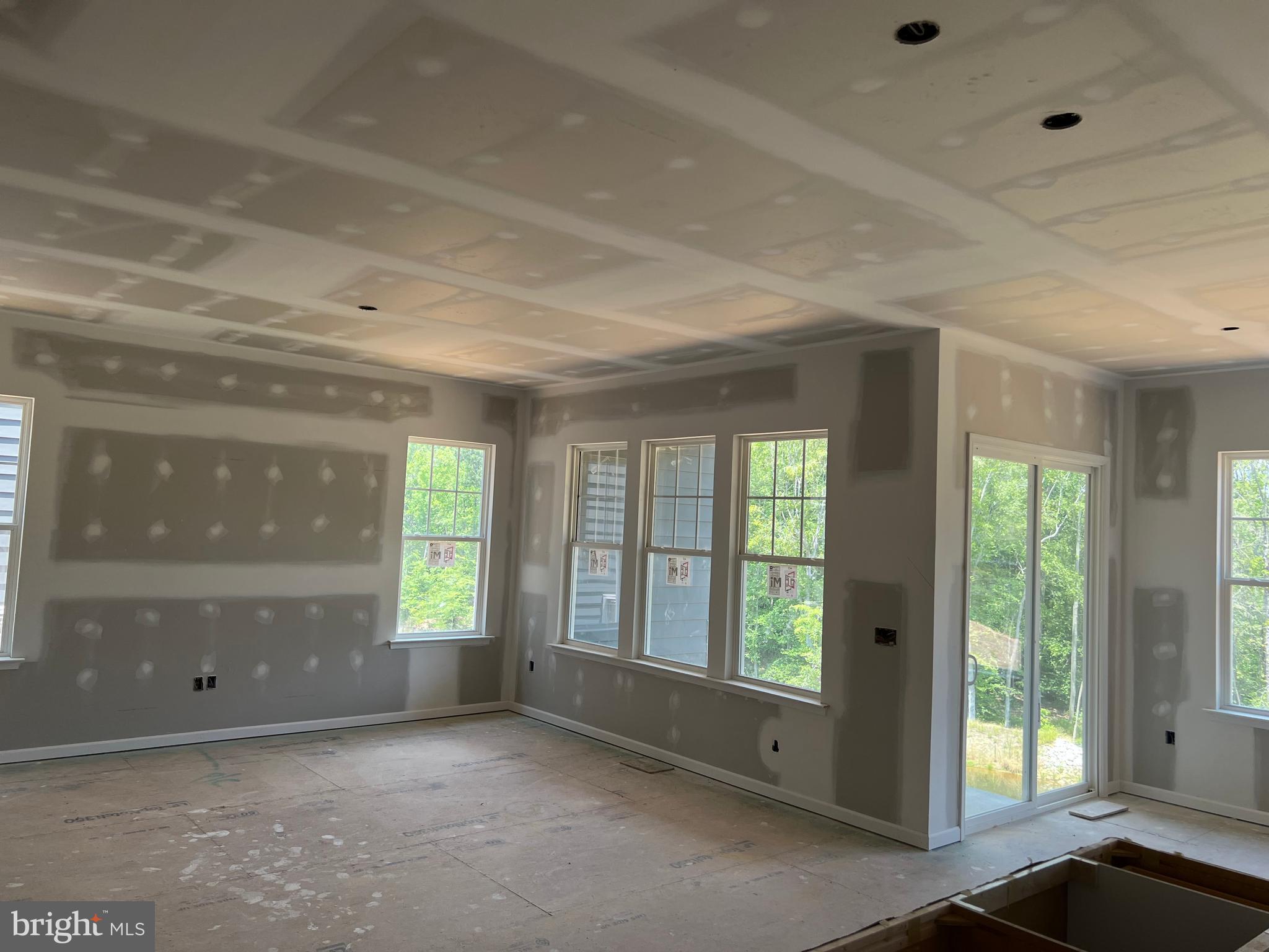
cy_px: 476
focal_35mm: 26
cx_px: 634
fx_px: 953
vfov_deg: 53.1
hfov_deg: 67.3
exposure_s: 1/217
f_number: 1.5
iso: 40
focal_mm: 5.7
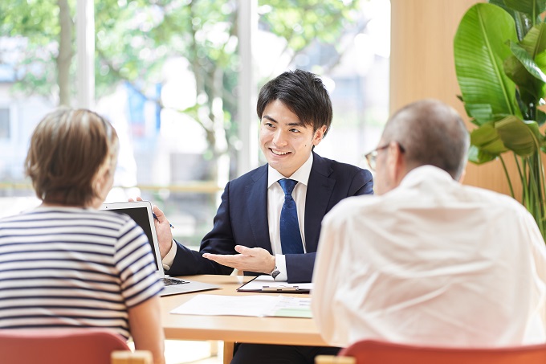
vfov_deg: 16.1
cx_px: 273
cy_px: 182
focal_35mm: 85
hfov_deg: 23.9
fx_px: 1289
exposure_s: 1/125
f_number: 2
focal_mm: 85
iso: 100
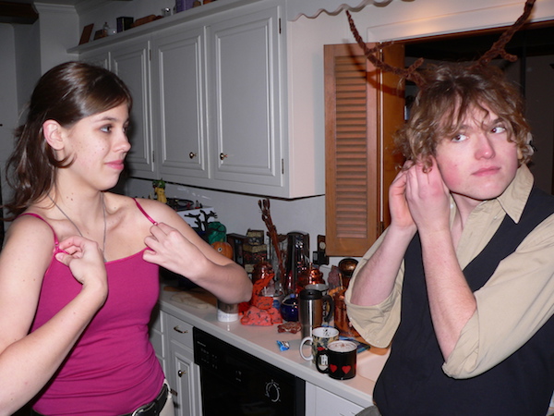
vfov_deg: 39.7
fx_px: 576
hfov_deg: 51.4
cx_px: 277
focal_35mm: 36
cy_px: 208
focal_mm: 6
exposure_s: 1/60
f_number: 2.8
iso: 80
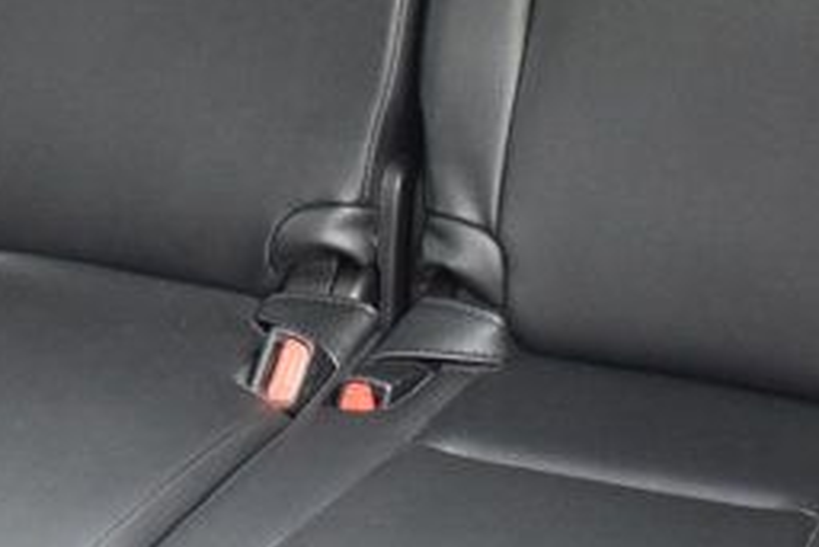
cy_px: 237
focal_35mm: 108
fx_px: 2458
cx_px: 288
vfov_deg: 12.7
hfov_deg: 18.9
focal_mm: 18
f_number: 7.1
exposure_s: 1/40
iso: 2500
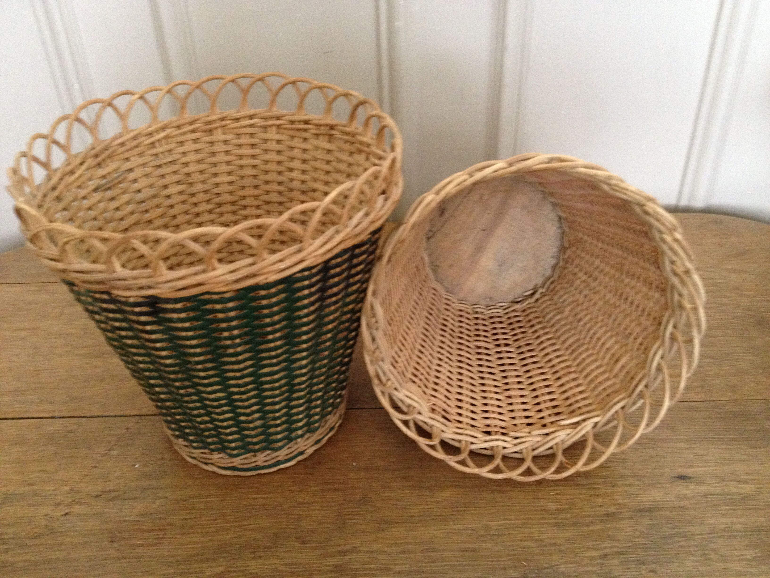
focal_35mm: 35
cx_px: 385
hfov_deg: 52.6
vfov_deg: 40.7
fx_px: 779
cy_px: 289
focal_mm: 4.28
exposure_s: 1/17
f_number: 2.4
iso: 400
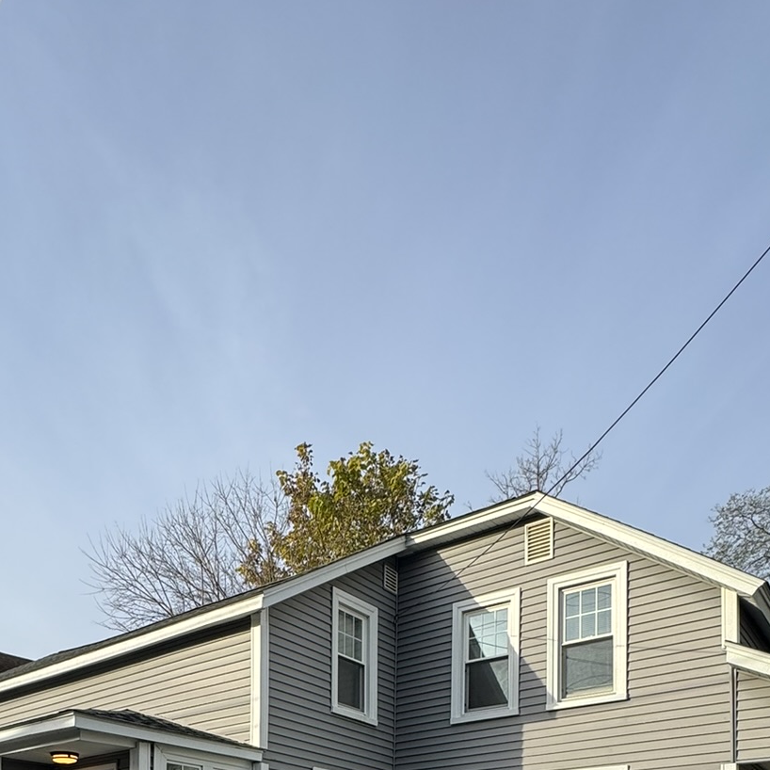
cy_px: 868
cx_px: 315
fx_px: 780
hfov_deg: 52.2
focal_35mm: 31
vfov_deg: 40.9
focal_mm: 2.22
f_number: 2.2
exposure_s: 1/840
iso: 50
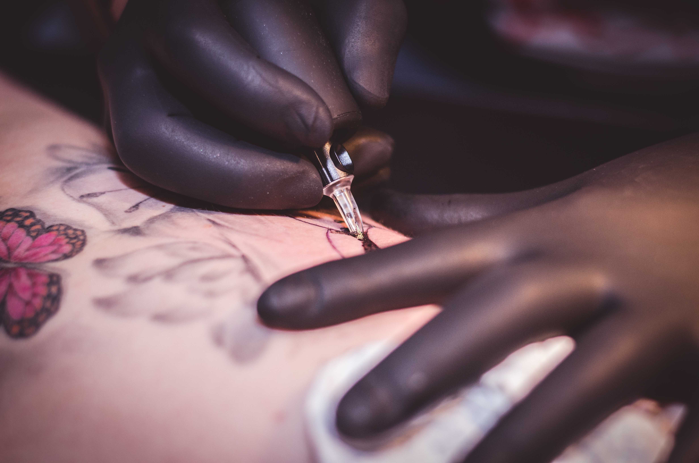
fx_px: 1453
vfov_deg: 18.1
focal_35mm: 75
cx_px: 350
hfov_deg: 27.0
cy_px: 232
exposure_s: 1/1000
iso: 800
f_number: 2.2
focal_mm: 50
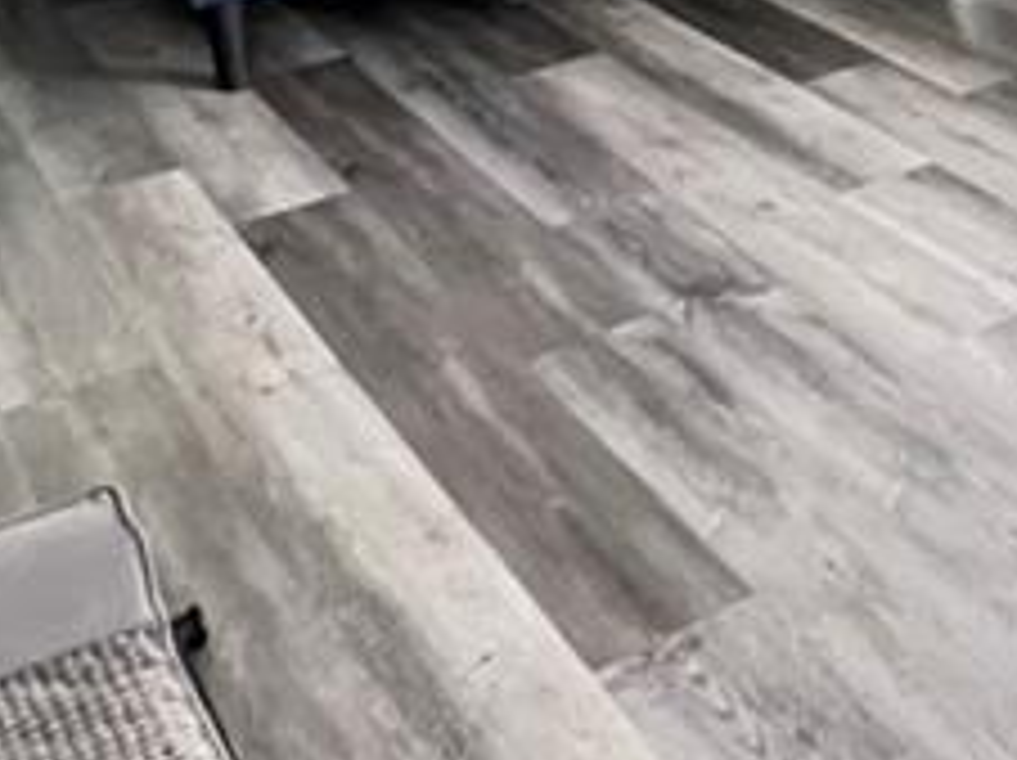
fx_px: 1732
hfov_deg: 30.8
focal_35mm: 59
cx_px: 972
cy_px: -243
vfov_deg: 22.1
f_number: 1.8
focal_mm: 1.57
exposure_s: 1/55
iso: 1000
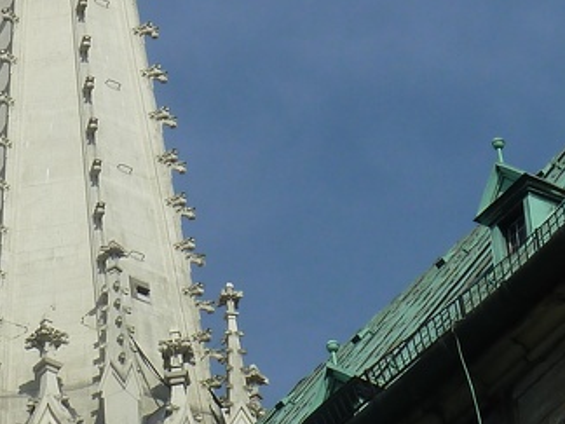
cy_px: 253
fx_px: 3656
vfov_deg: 6.6
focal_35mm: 224
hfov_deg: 8.7
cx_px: -129
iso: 80
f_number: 5.6
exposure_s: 1/500
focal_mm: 11.9
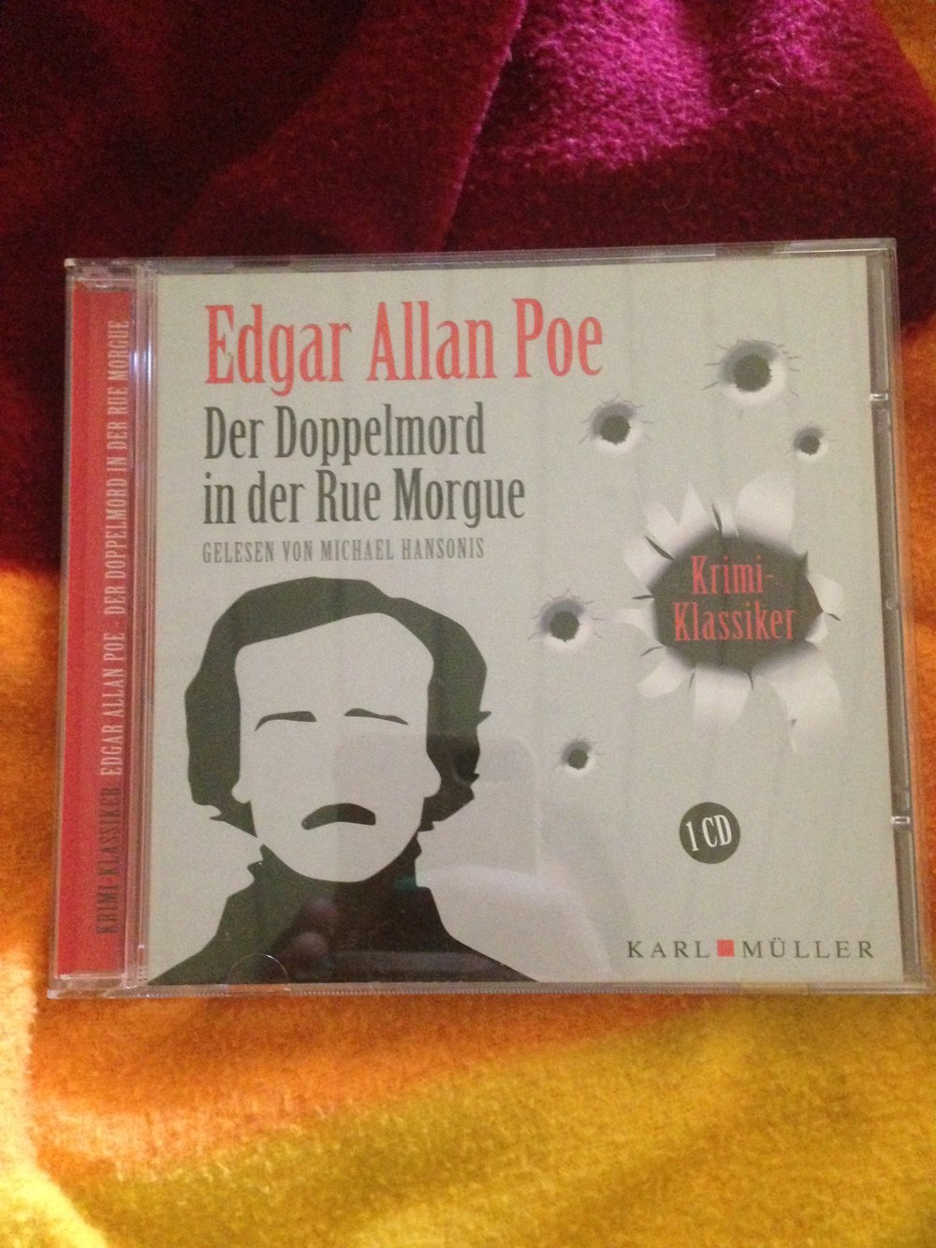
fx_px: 1190
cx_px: 468
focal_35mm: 33
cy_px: 624
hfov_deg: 43.0
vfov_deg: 55.3
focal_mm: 4.12
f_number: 2.4
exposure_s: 1/15
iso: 800
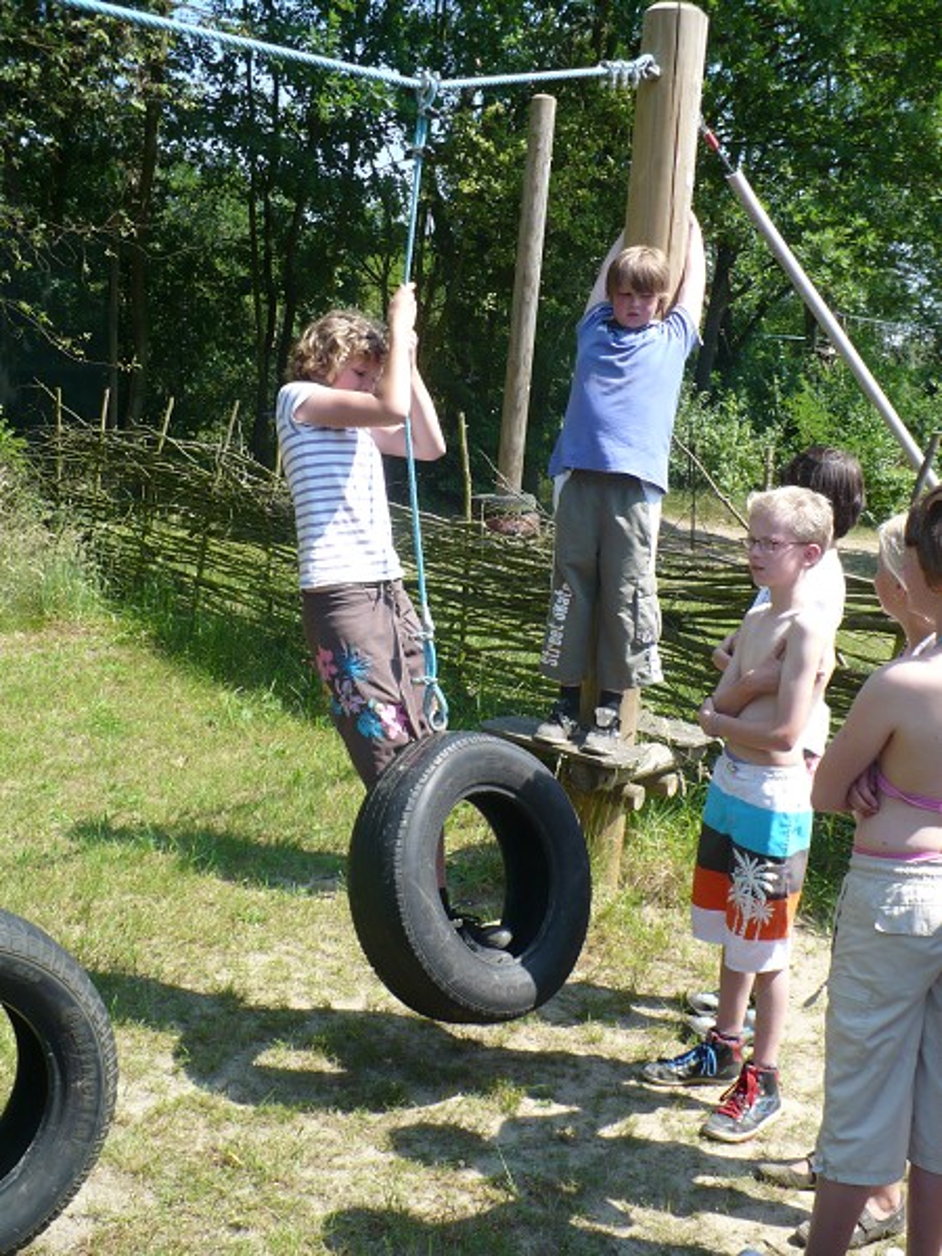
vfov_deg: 44.8
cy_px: 628
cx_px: 471
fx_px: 1524
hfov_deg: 34.3
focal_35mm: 42
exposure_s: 1/500
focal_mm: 7
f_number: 2.9
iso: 100
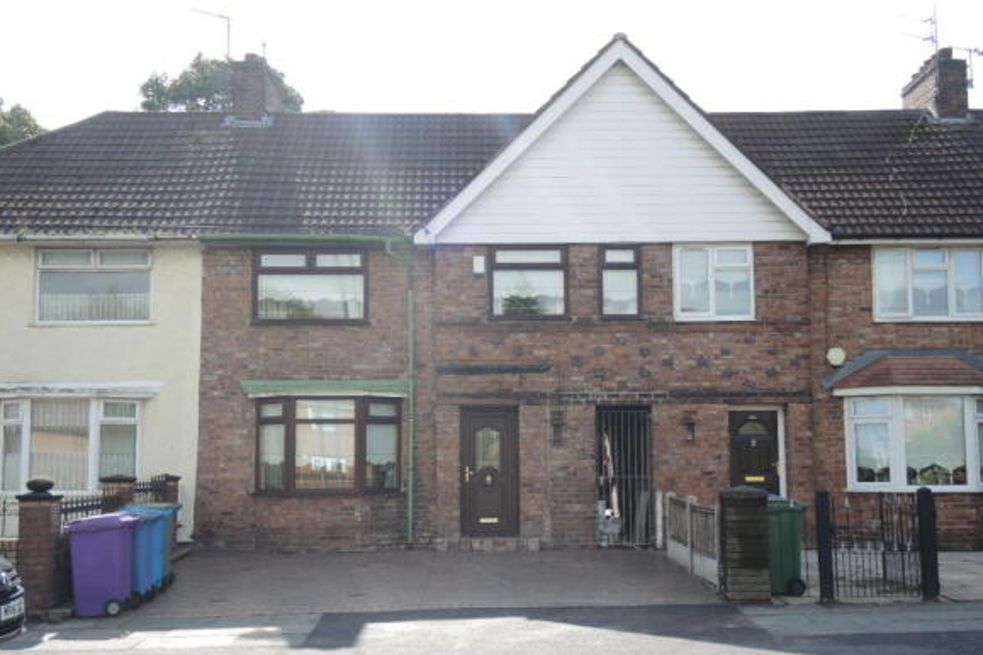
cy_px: 349
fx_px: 1201
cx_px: 492
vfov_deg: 30.5
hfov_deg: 44.5
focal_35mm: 44
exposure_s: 1/640
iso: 80
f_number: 2.5
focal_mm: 9
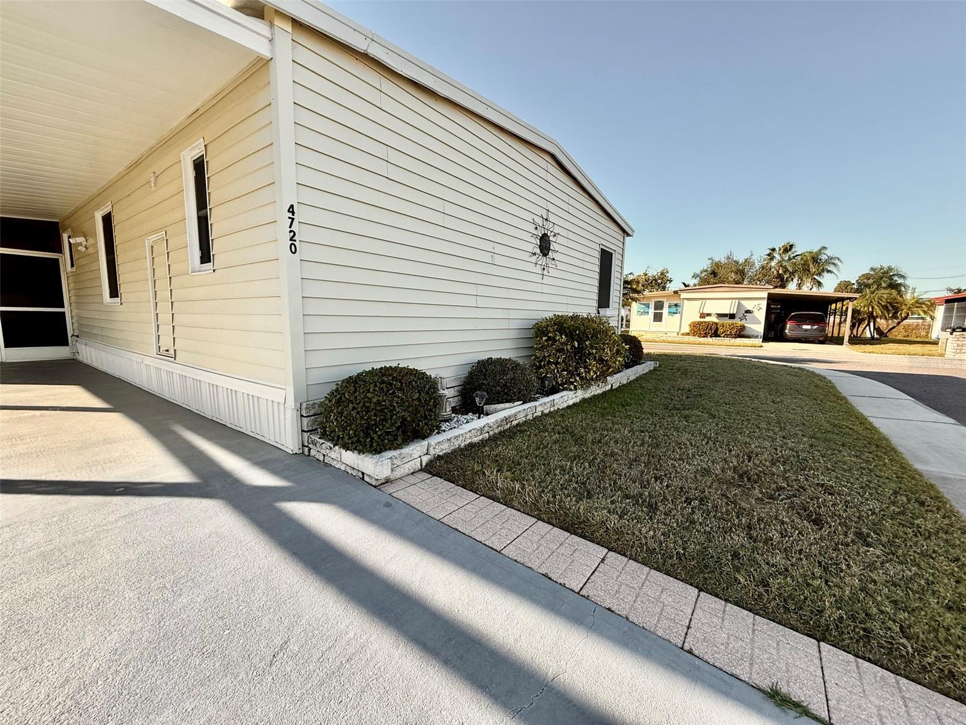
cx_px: 483
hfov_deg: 102.1
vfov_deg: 85.7
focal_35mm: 14
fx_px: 391
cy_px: 362
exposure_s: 1/779
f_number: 2.2
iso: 50
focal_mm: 2.22
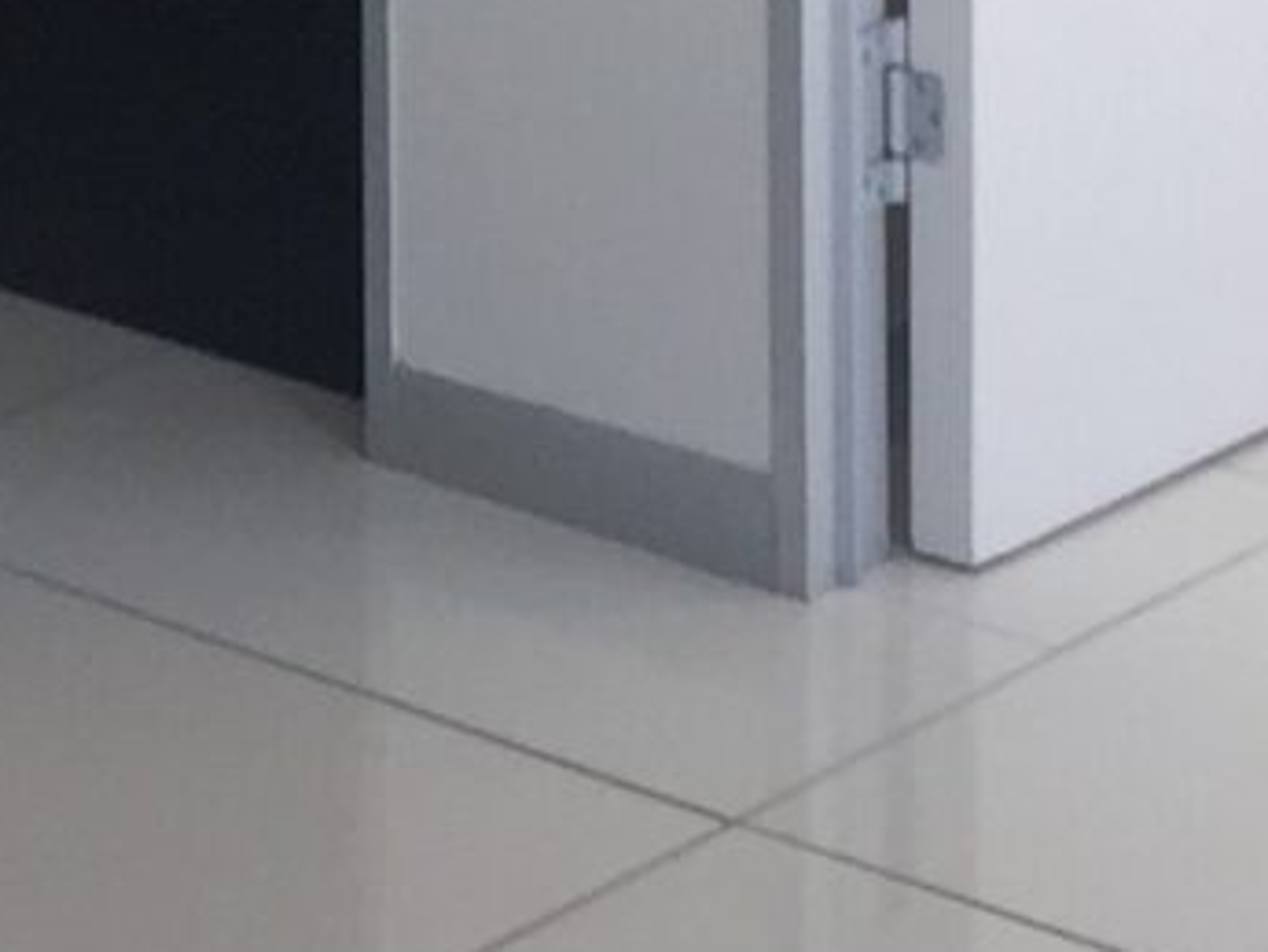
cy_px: -1761
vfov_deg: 6.4
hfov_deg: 8.8
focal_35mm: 215
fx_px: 7878
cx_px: -1143
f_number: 2.2
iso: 32
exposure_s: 1/100
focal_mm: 4.15
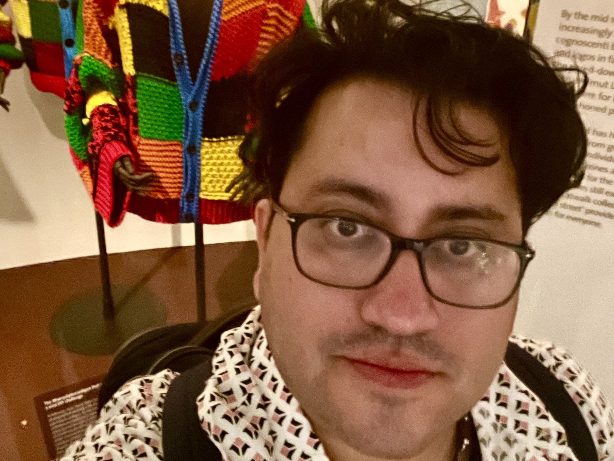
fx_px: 532
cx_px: 307
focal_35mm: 30
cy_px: 230
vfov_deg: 46.8
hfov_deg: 60.0
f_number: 2.2
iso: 2000
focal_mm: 2.71
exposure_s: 1/14
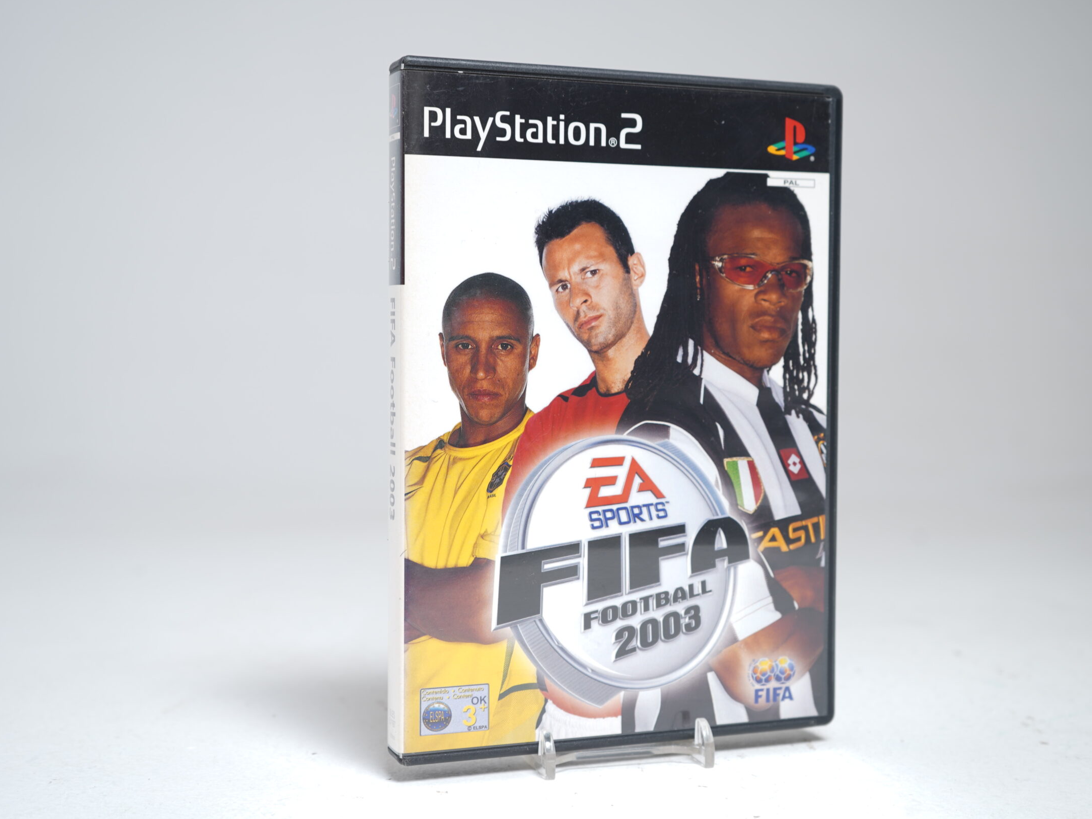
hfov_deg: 39.6
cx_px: 590
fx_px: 1514
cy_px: 409
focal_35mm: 48
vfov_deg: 30.3
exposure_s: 1/3
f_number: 5.6
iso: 64
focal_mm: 42
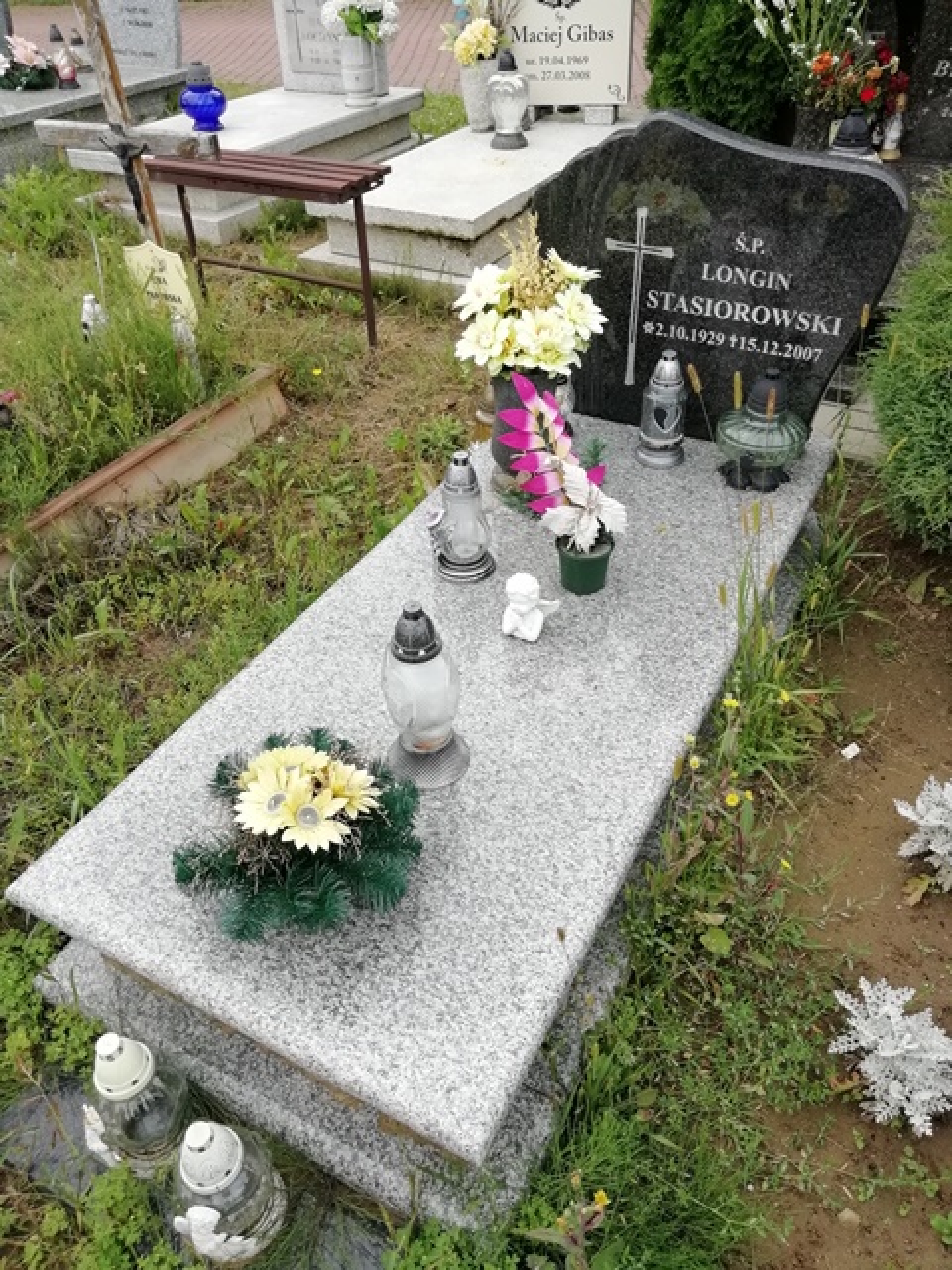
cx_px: 476
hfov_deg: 53.1
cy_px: 635
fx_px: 953
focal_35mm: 26
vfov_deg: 67.3
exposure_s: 1/321
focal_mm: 3.21
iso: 50
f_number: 2.2
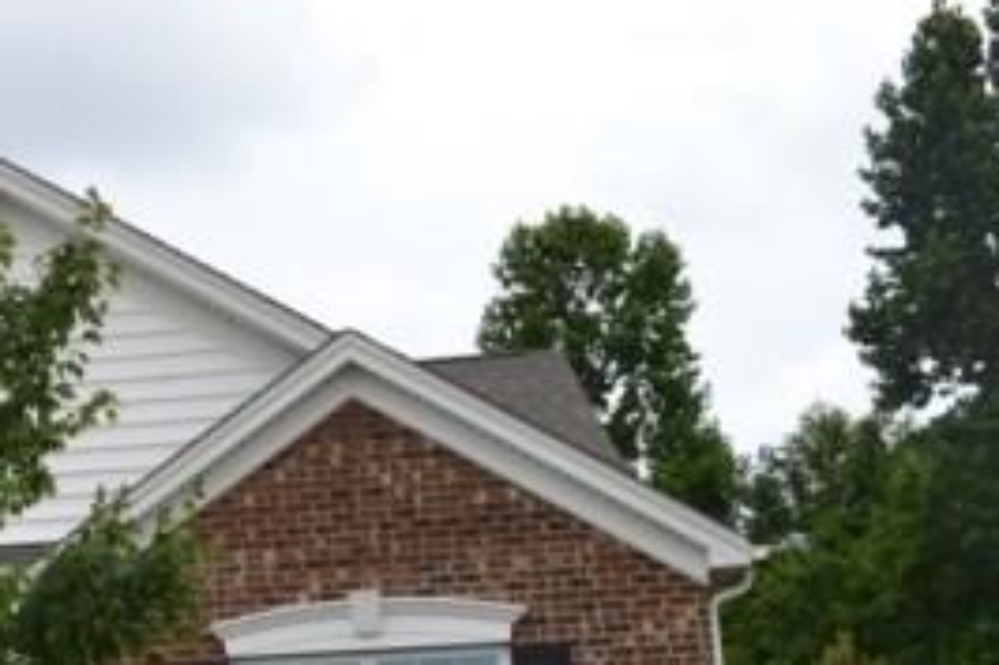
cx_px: -60
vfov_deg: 20.5
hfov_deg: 28.5
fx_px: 1803
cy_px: 584
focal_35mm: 65
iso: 100
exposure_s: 1/200
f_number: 7.1
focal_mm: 18
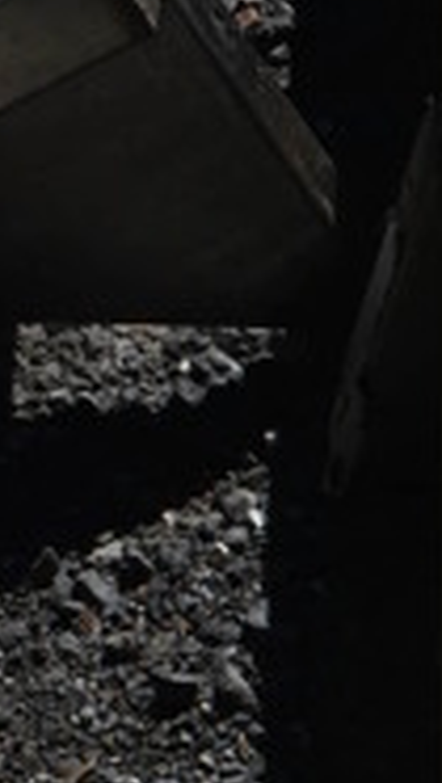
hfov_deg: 8.5
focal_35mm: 139
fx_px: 2888
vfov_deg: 13.8
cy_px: 1408
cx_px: 758
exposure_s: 1/640
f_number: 13
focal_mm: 18
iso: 100
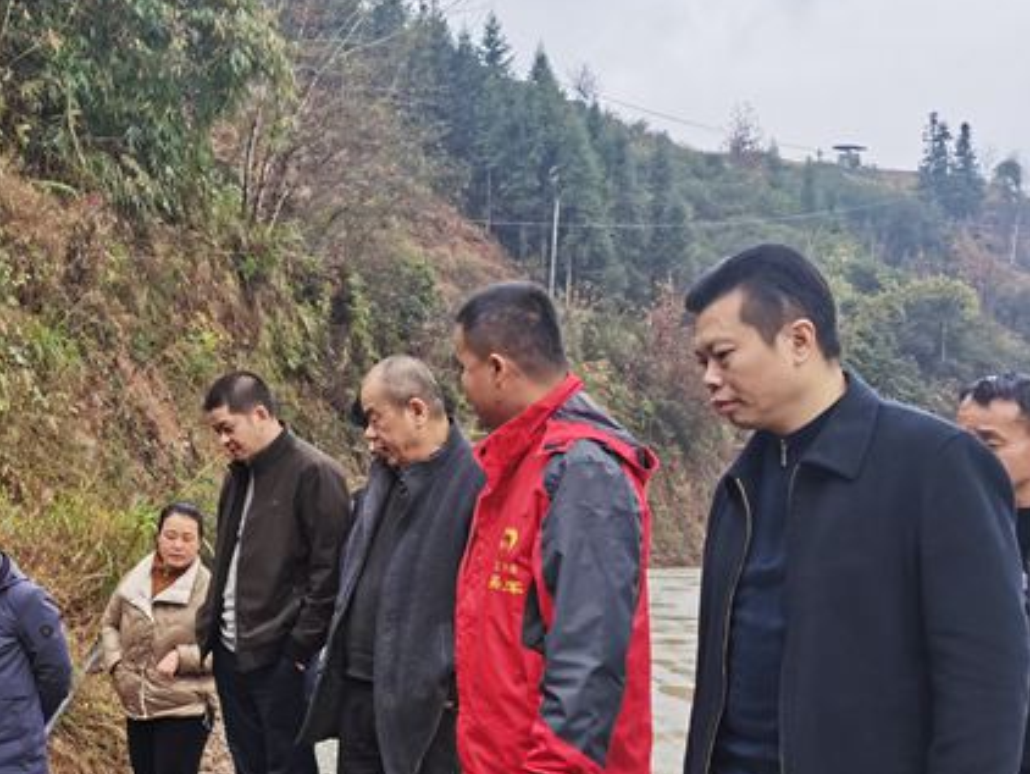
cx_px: 210
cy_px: 524
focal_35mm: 55
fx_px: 1637
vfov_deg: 26.4
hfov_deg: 33.9
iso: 50
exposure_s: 1/1022
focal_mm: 5.56
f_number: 1.6
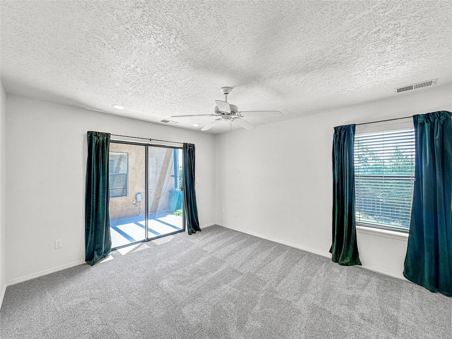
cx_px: 226
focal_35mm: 14
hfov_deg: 102.1
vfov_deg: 85.7
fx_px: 183
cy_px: 170
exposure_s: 1/120
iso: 125
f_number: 2.2
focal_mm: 2.22
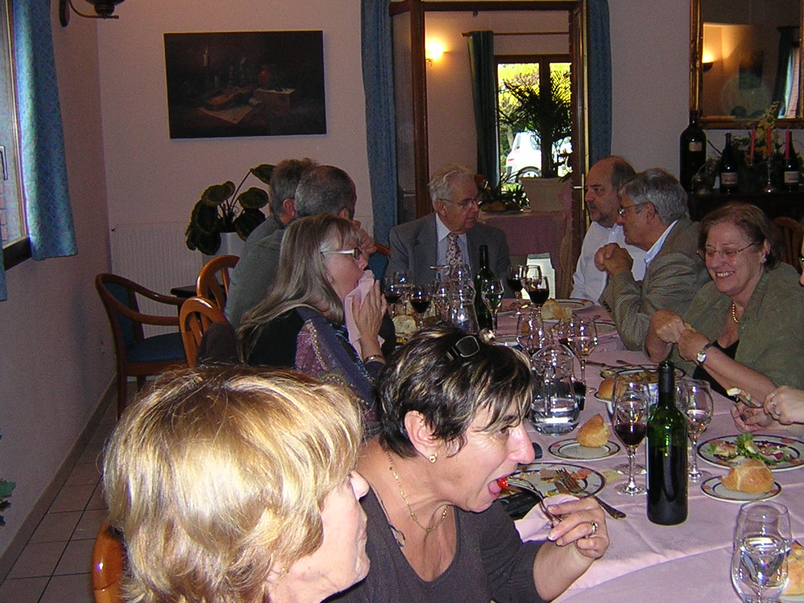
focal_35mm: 46
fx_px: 1068
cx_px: 510
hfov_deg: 40.9
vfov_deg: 31.5
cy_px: 250
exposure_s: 1/60.1
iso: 245
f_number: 2.6
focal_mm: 4.7
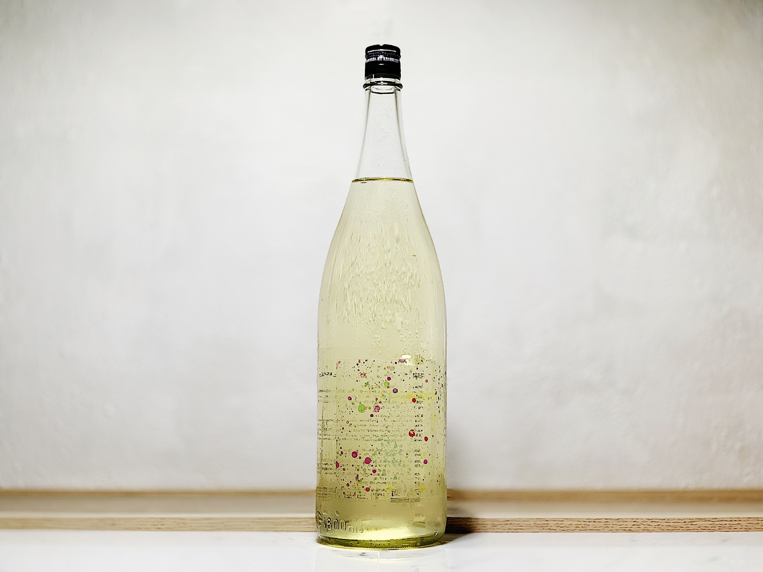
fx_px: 1146
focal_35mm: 52
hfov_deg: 36.8
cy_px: 286
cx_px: 382
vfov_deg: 28.0
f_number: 2.4
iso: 64
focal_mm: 6
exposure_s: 1/100
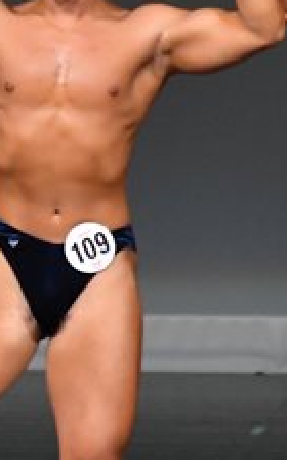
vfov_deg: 1.9
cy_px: 242
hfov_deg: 1.2
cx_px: -429
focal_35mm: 1108
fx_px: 13866
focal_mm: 210
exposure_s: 1/400
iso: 4000
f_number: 5.6
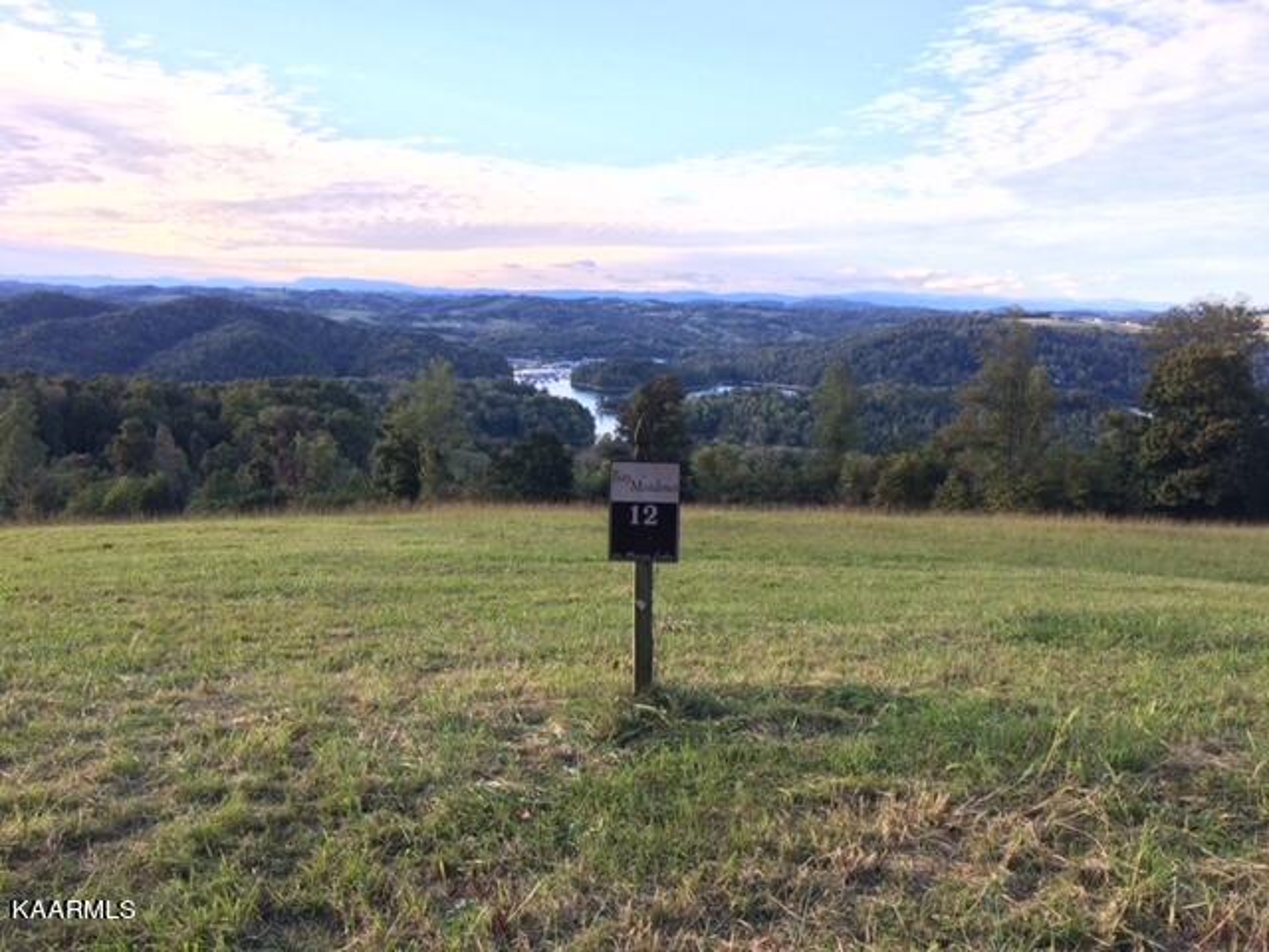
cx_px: 634
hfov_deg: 61.7
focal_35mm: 29
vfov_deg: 48.2
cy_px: 476
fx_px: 1063
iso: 32
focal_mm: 4.15
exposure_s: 1/255
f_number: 2.2
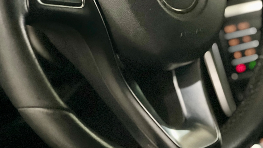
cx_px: 167
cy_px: 53
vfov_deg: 9.7
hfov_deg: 17.1
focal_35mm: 125
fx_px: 872
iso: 1600
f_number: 2.8
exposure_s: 1/15
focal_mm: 9
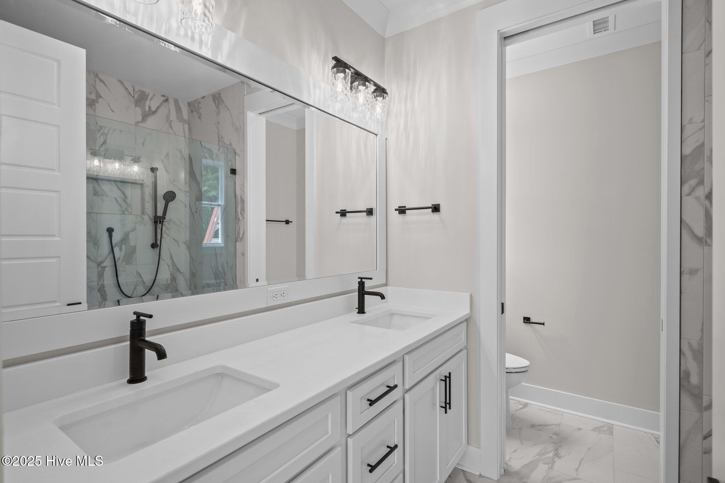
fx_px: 342
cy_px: 242
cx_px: 362
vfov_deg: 70.4
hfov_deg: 93.3
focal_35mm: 17
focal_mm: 17
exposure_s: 1/5
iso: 125
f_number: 6.3
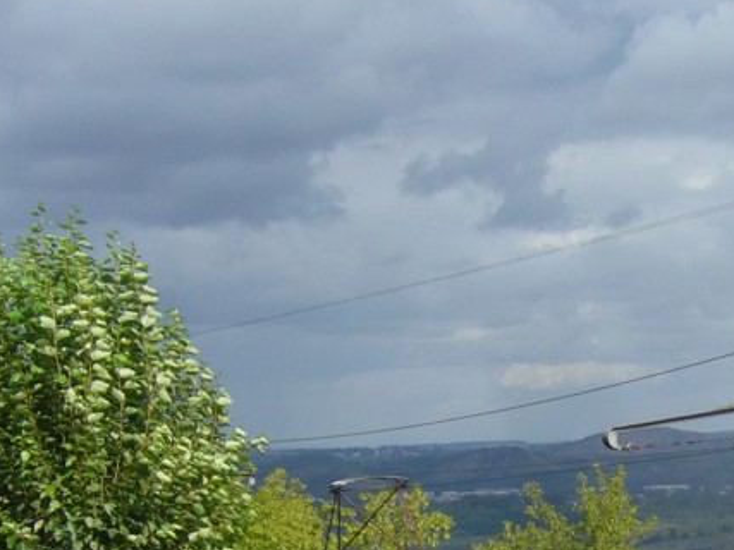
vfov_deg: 11.0
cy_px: 643
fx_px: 2798
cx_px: 588
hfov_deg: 14.9
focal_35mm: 132
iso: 80
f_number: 7
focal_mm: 9.1
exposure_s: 1/200
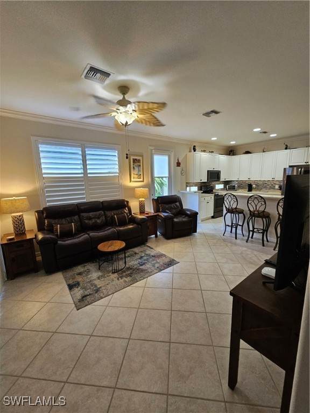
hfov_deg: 89.9
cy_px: 206
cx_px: 155
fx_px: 155
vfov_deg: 106.2
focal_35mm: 13
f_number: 2.2
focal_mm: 2.2
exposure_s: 1/60
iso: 200
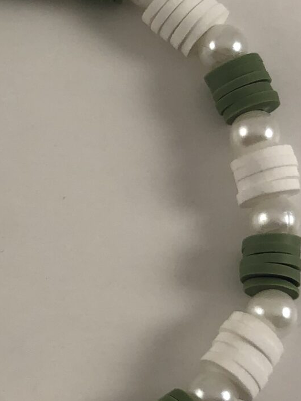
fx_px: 1183
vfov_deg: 19.2
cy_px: 253
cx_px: -19
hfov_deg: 14.2
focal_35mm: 102
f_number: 1.8
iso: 64
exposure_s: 1/120
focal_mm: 3.99
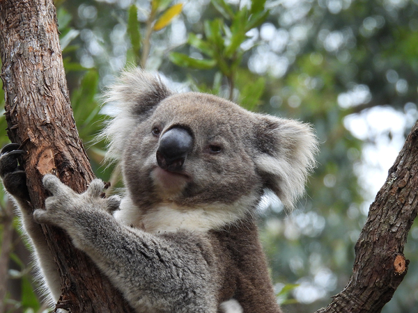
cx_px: 209
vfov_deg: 2.3
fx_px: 7849
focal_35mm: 650
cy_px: 156
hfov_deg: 3.1
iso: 400
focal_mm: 116
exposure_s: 1/160
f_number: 5.6
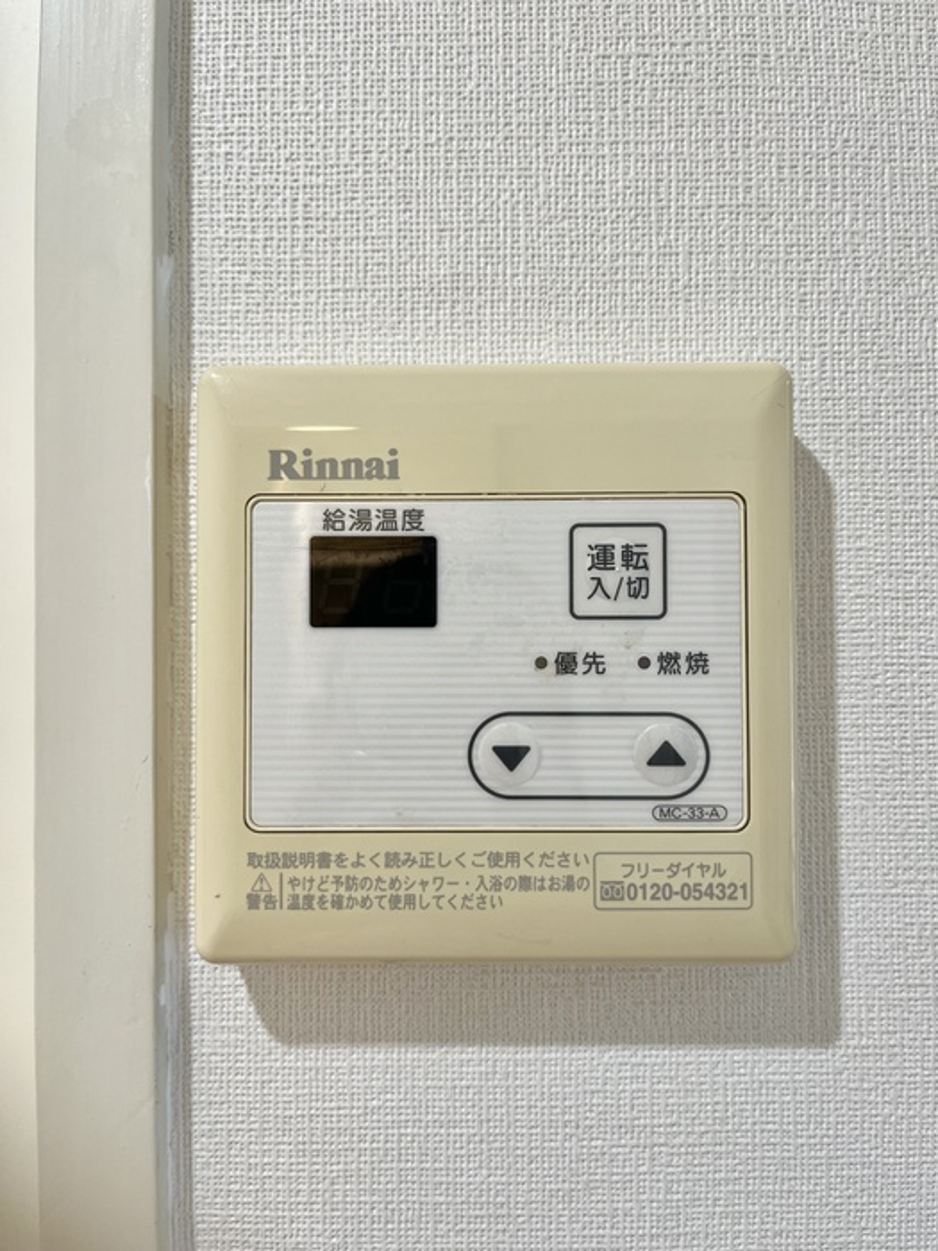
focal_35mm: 26
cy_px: 626
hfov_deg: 53.1
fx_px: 939
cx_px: 469
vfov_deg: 67.3
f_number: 1.6
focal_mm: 5.1
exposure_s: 1/120
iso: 64
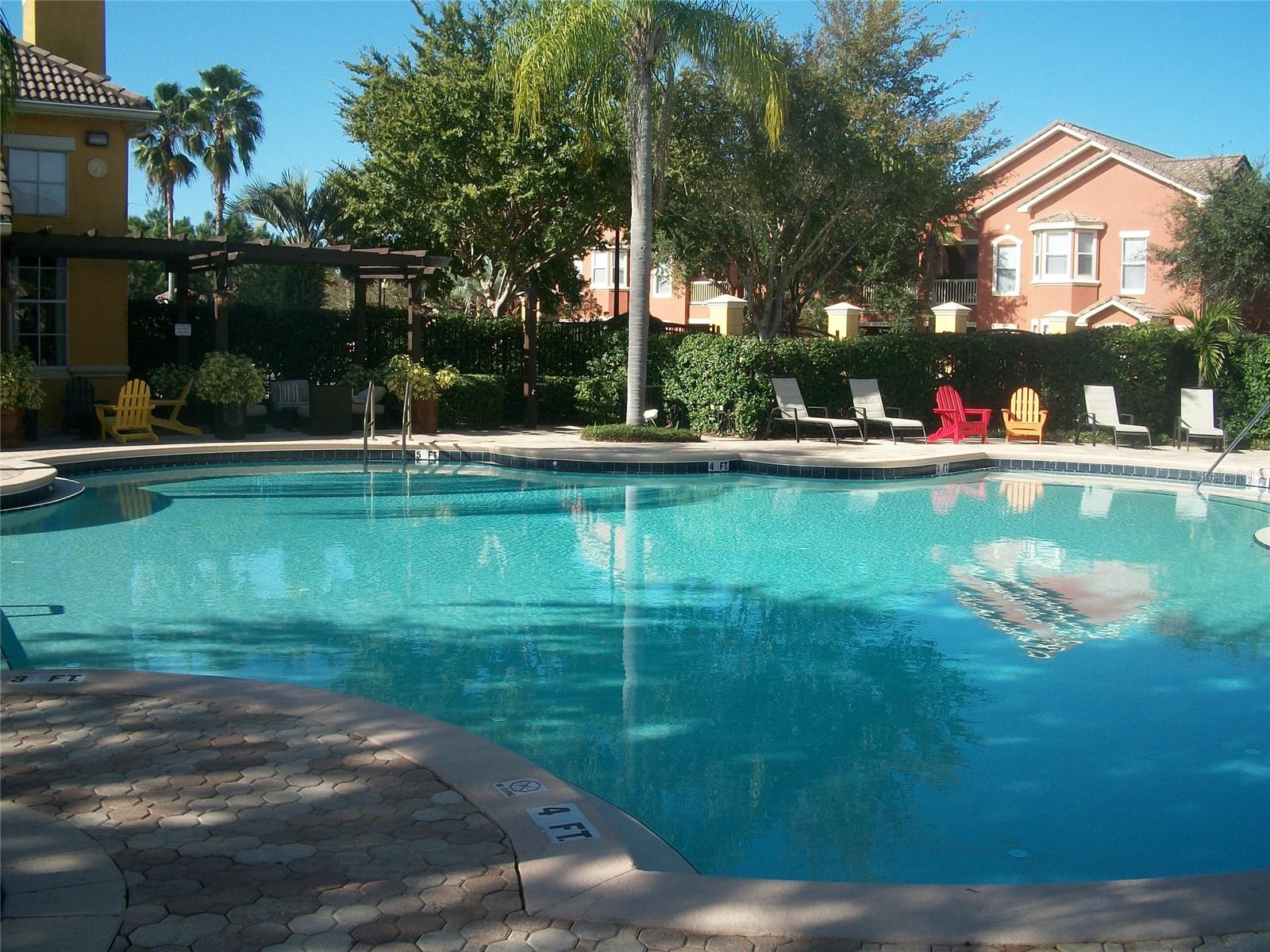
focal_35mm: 35
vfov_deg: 40.7
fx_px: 1284
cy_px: 476
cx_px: 635
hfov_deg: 52.6
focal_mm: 6.3
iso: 100
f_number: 5.6
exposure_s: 1/320
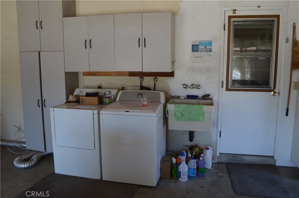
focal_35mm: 30
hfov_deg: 62.0
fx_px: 249
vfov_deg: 43.5
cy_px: 99
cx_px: 150
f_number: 5.6
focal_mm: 20
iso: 400
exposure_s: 1/125
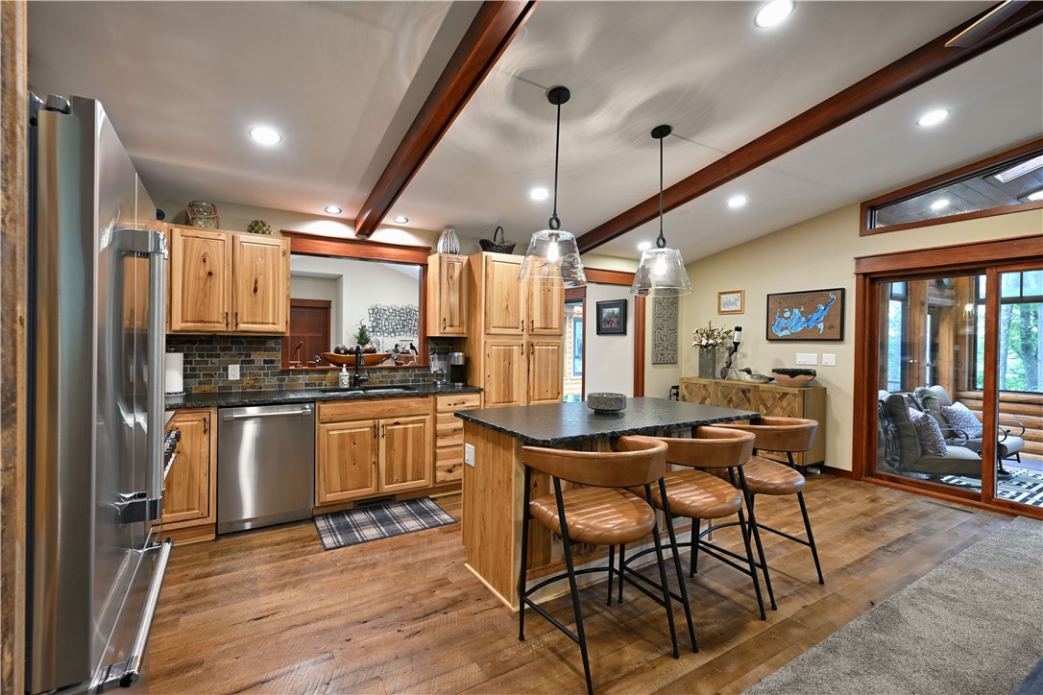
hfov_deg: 96.7
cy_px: 348
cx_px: 522
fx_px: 464
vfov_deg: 73.7
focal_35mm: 16
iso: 400
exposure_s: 1/10
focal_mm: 16
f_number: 5.6
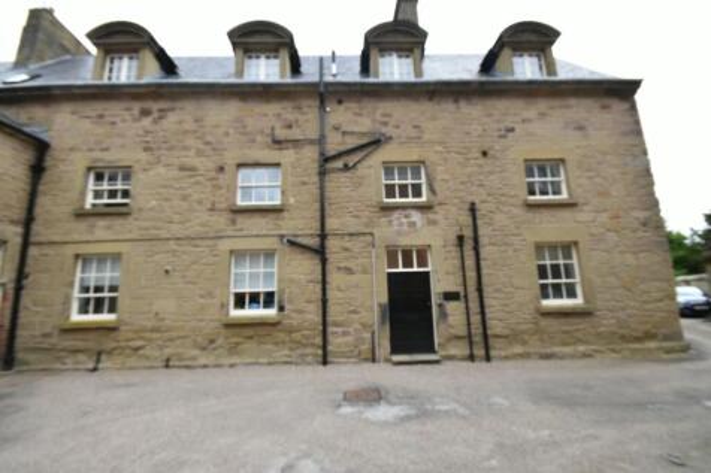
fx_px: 296
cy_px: 236
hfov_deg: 100.4
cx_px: 356
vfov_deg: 77.3
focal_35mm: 15
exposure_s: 1/320
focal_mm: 10
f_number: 9
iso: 800
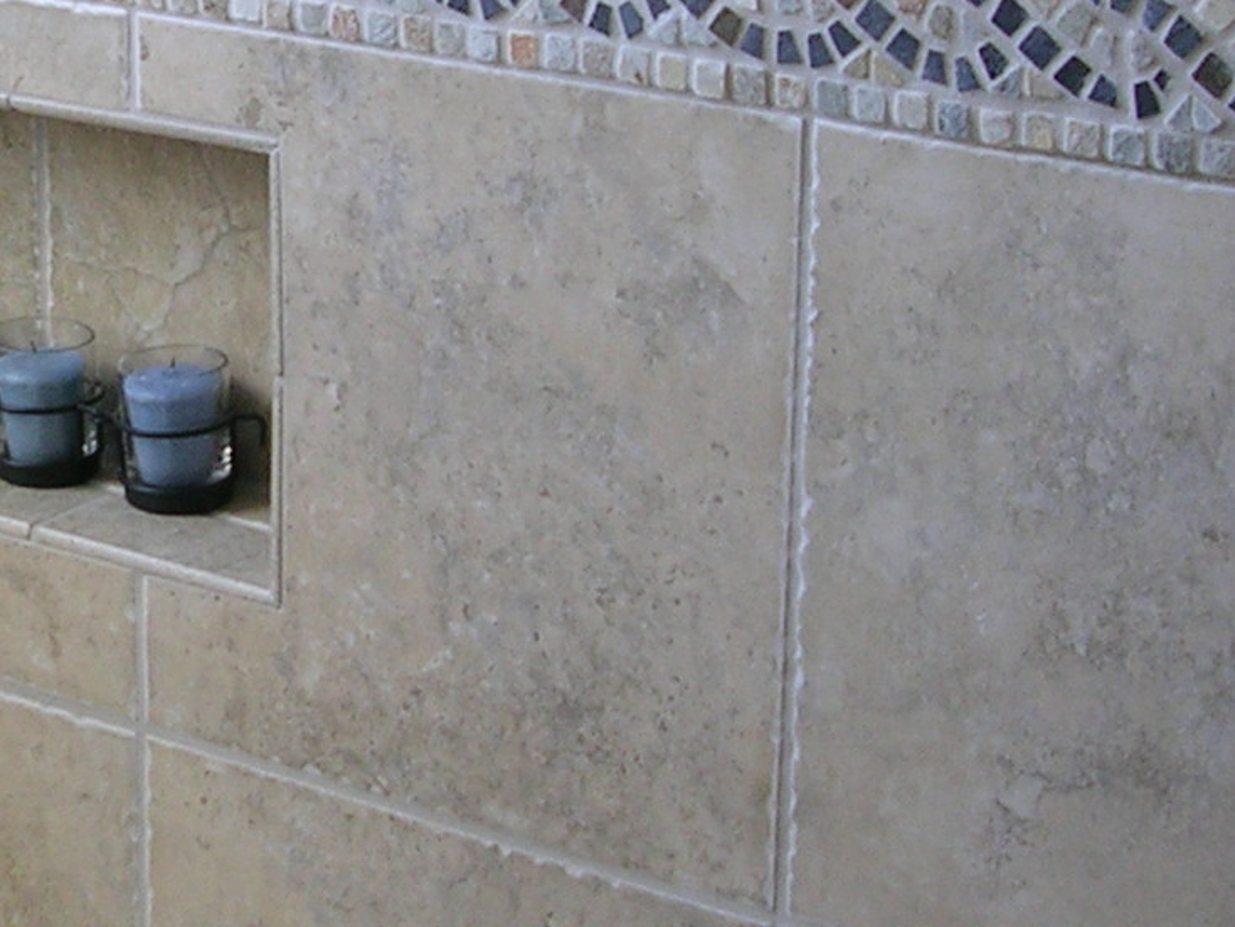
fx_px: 3783
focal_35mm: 106
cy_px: 239
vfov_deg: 13.9
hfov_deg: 18.2
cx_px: 54
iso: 50
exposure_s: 1/37.2
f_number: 2.8
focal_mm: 5.8
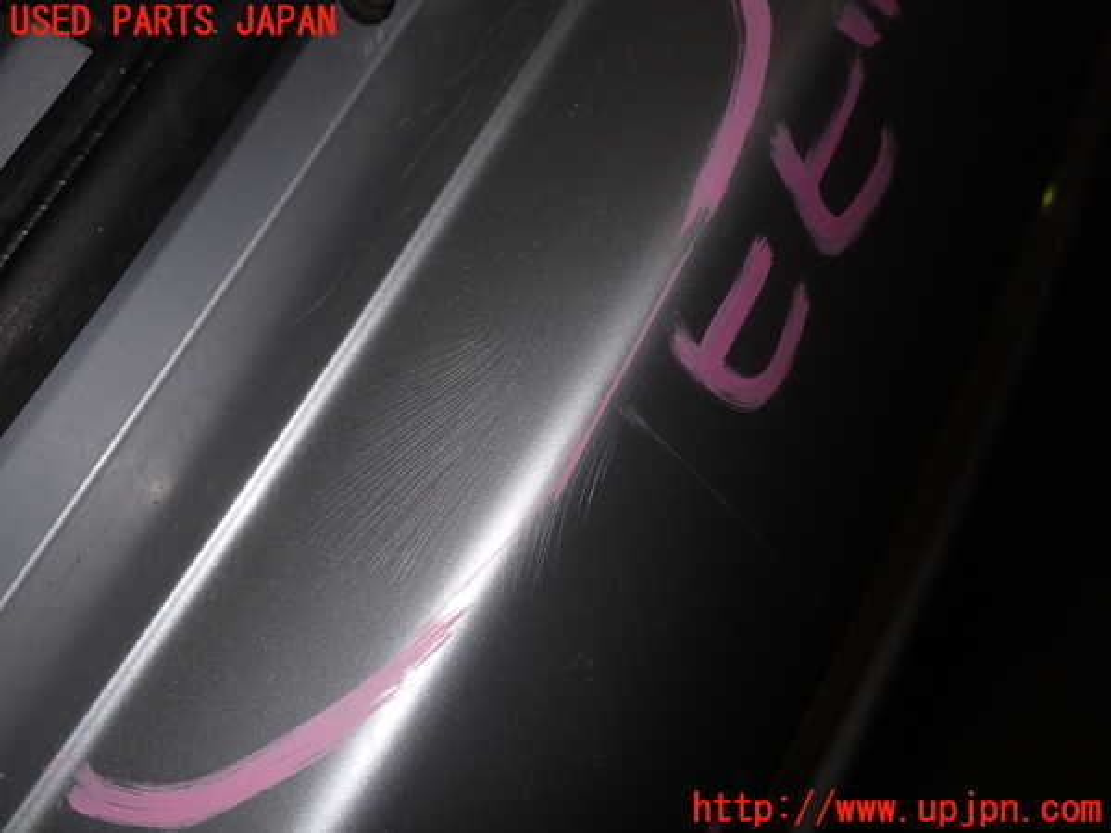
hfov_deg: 56.8
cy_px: 416
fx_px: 1027
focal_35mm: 32
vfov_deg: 44.2
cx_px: 556
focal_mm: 5.79
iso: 200
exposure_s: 1/30
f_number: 7.1
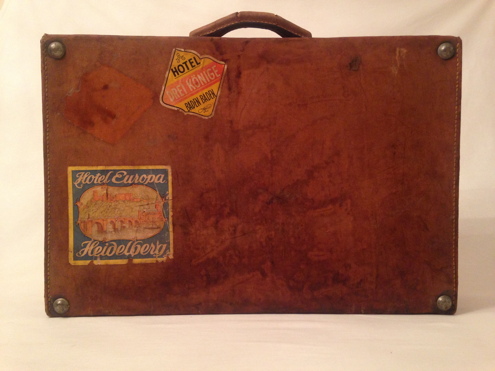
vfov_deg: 42.9
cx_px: 248
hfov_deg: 55.4
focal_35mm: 33
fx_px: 472
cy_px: 186
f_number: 2.4
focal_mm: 4.12
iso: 200
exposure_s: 1/20
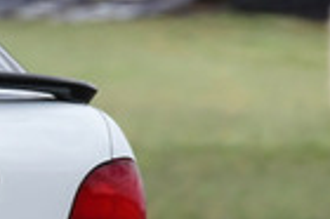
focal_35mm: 3867
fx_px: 35406
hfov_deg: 0.5
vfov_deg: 0.4
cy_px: 2
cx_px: -528
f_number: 11
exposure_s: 1/640
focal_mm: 450
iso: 500
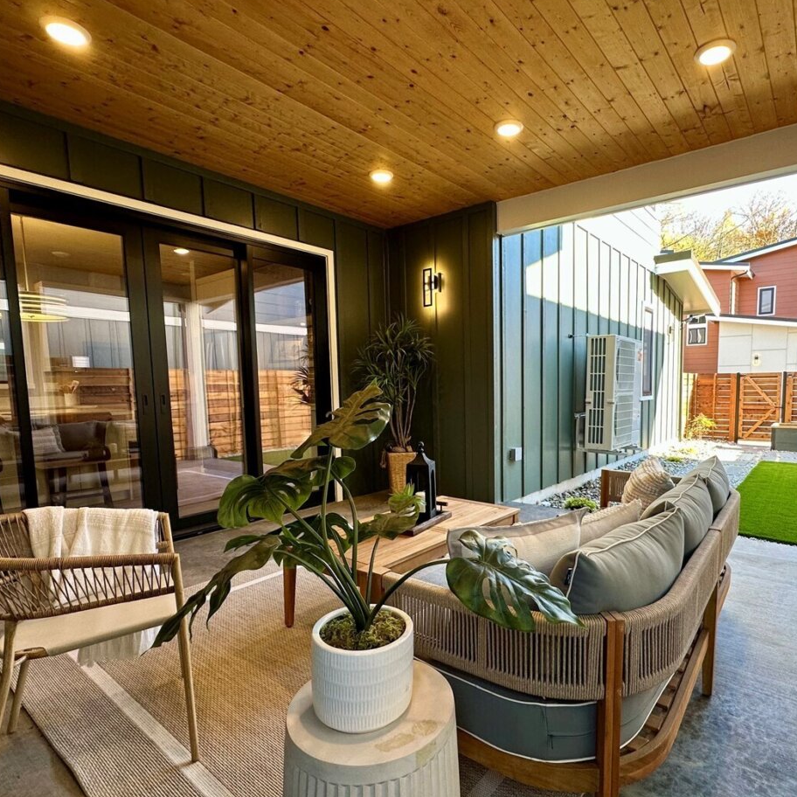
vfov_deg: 77.5
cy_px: 433
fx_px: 495
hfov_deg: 77.1
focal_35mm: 19
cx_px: 466
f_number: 2.2
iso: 80
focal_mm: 2.22
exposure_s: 1/120
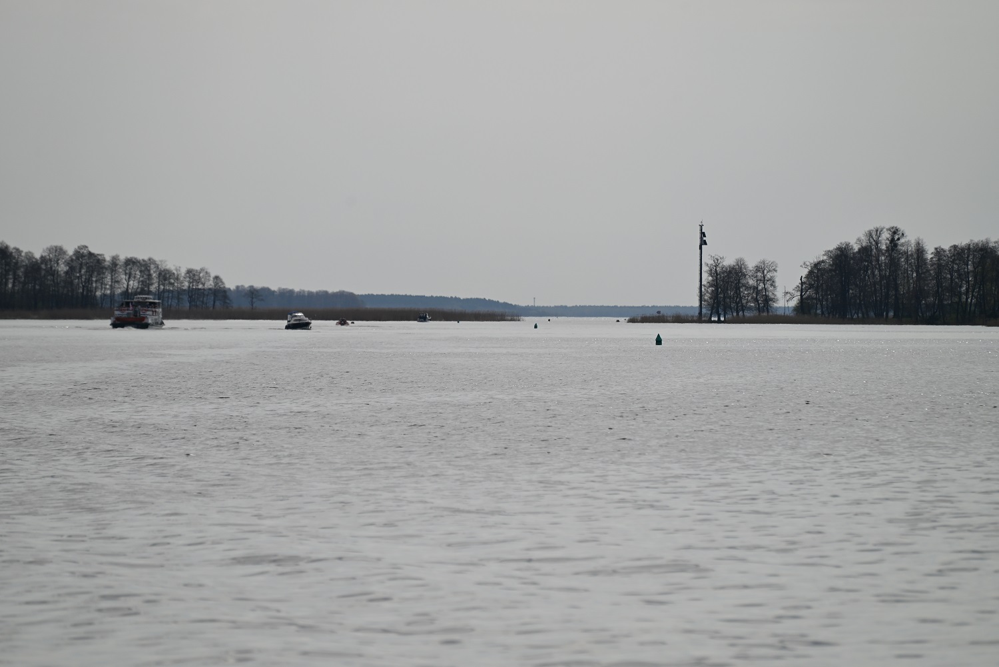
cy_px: 334
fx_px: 8327
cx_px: 500
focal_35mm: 300
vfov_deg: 4.6
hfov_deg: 6.9
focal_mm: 300
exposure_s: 1/1600
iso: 100
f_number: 7.1
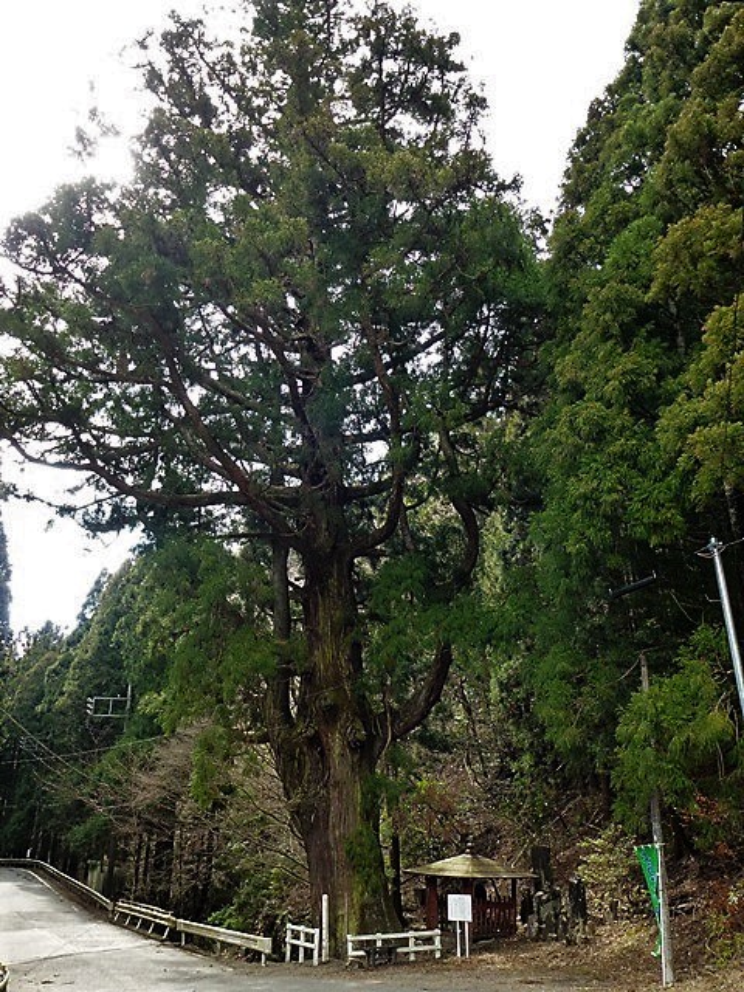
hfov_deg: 49.7
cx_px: 372
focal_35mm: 28
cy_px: 496
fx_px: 802
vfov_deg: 63.4
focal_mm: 5
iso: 200
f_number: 3.5
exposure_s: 1/60
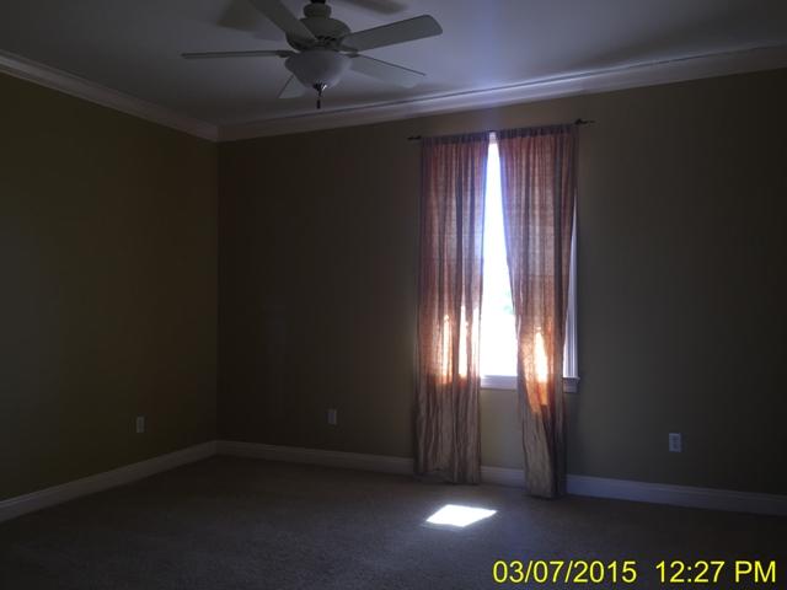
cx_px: 394
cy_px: 295
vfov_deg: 48.2
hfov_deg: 61.7
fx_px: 659
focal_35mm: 29
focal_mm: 4.15
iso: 32
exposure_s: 1/40
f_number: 2.2
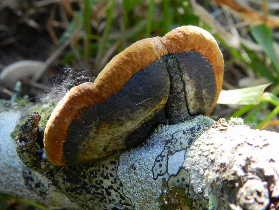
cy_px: 105
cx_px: 140
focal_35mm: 32
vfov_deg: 44.2
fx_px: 258
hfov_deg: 56.8
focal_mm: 5.6
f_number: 3.7
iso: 160
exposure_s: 1/50
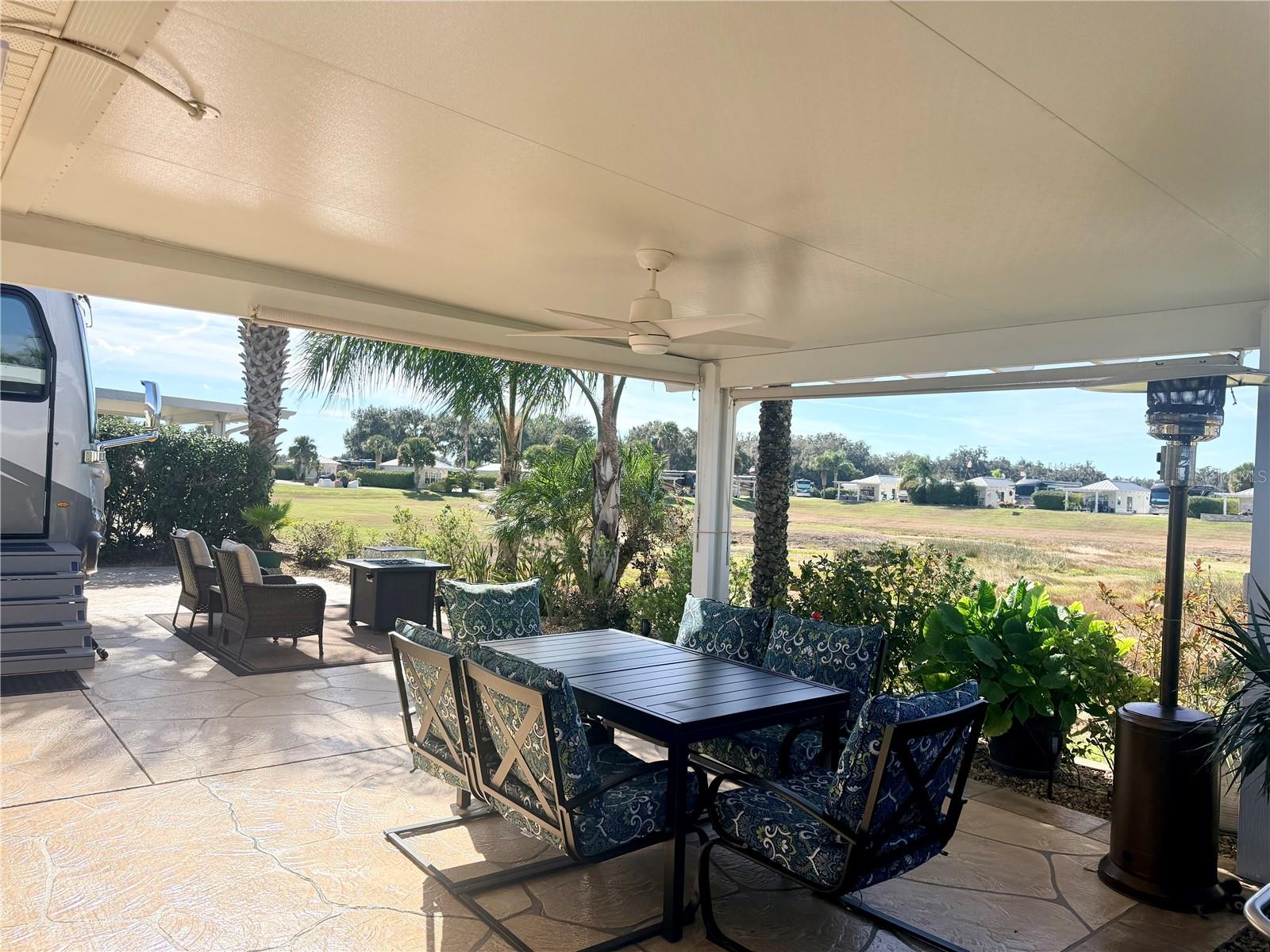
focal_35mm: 24
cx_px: 635
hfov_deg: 71.6
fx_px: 881
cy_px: 476
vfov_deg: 56.8
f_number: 1.78
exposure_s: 1/4405
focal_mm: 6.76
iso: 125
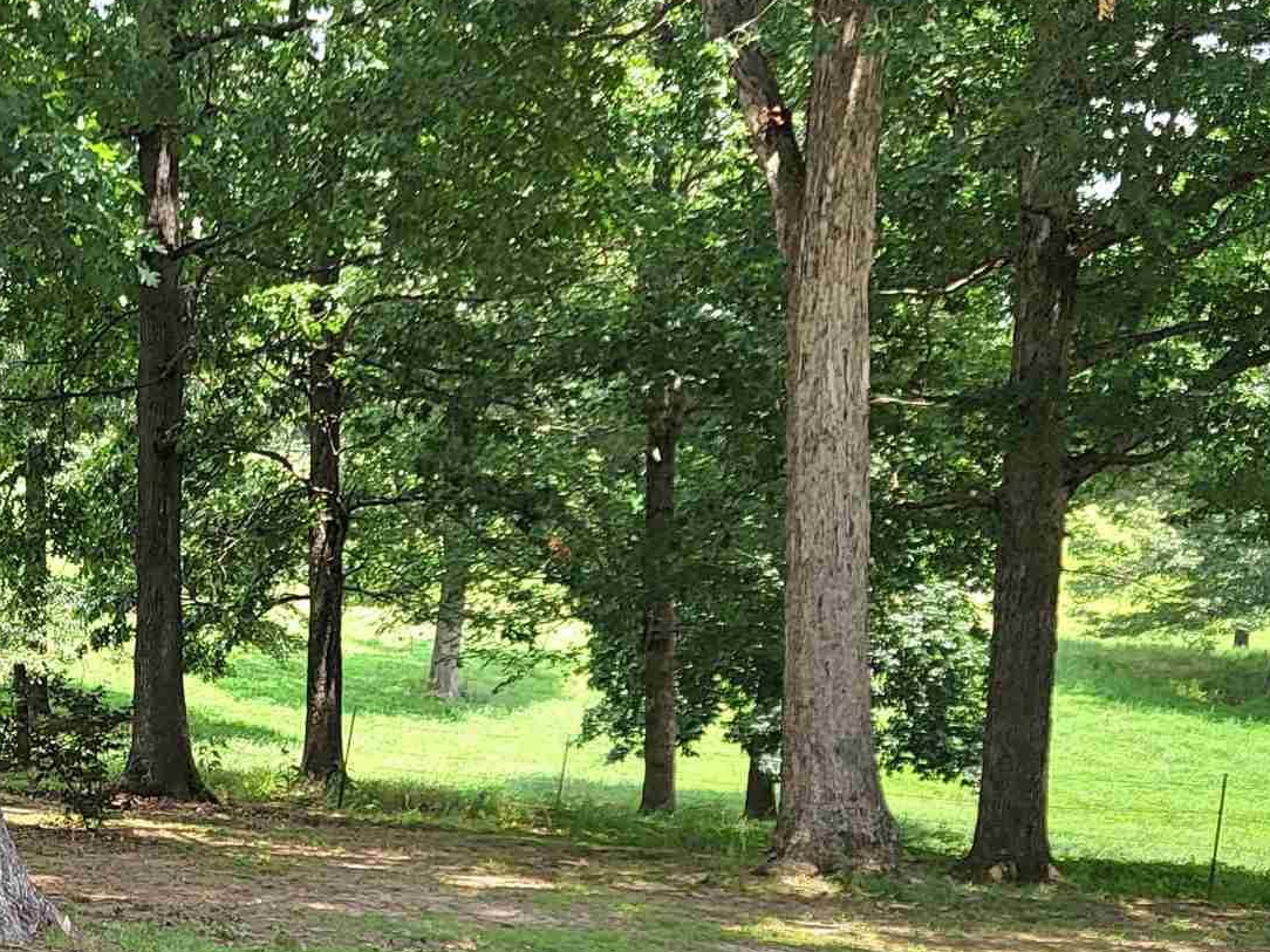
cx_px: -123
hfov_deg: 26.4
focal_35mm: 68
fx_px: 2495
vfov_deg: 21.4
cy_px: 753
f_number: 1.8
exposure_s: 1/526
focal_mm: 6.7
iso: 16
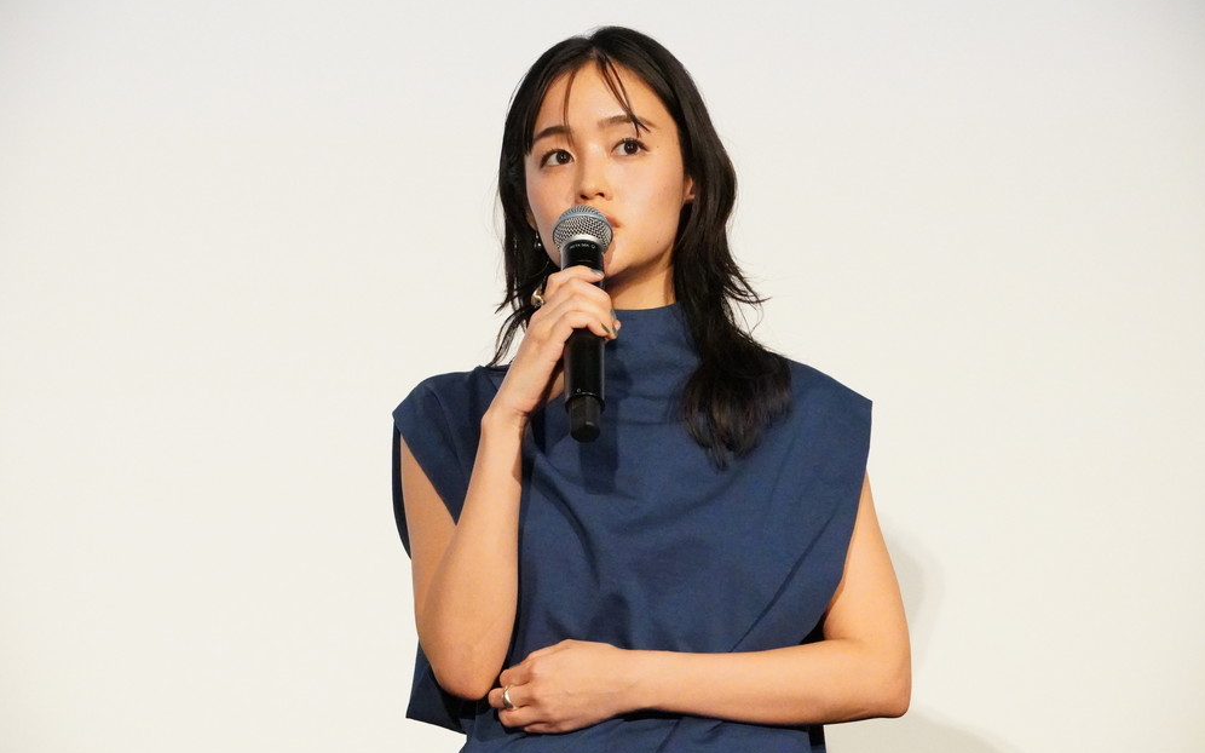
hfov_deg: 12.2
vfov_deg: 7.6
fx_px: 5647
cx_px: 604
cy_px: 376
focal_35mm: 172
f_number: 8
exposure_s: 1/400
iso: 16000
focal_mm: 112
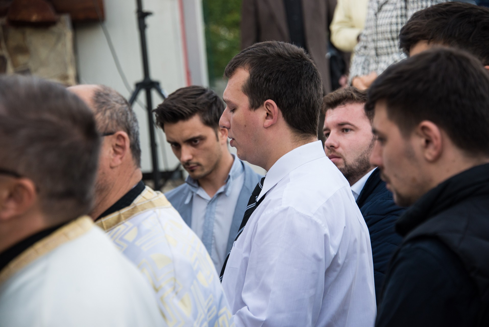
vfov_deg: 9.5
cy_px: 164
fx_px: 1970
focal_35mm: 145
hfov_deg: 14.1
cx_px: 244
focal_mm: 145
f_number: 5.6
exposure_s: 1/60
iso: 1000
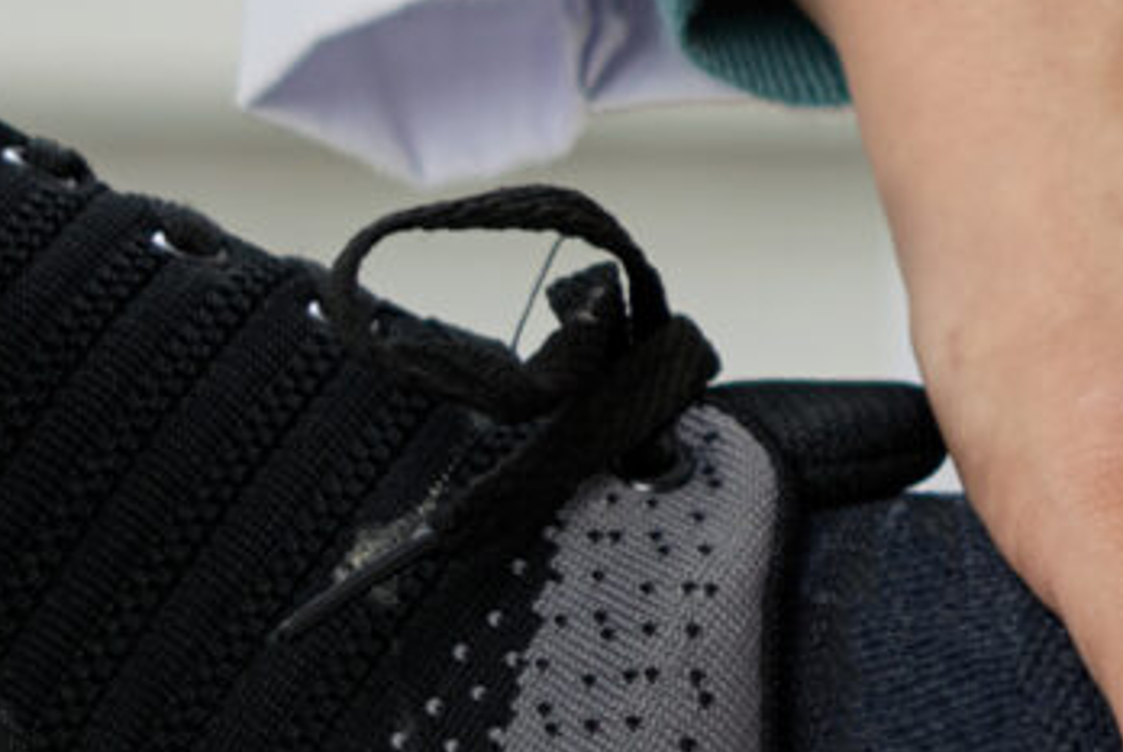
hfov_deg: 4.6
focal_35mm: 441
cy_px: 237
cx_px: 2565
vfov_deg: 3.1
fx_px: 13774
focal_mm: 60
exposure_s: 1/250
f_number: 2.8
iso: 100
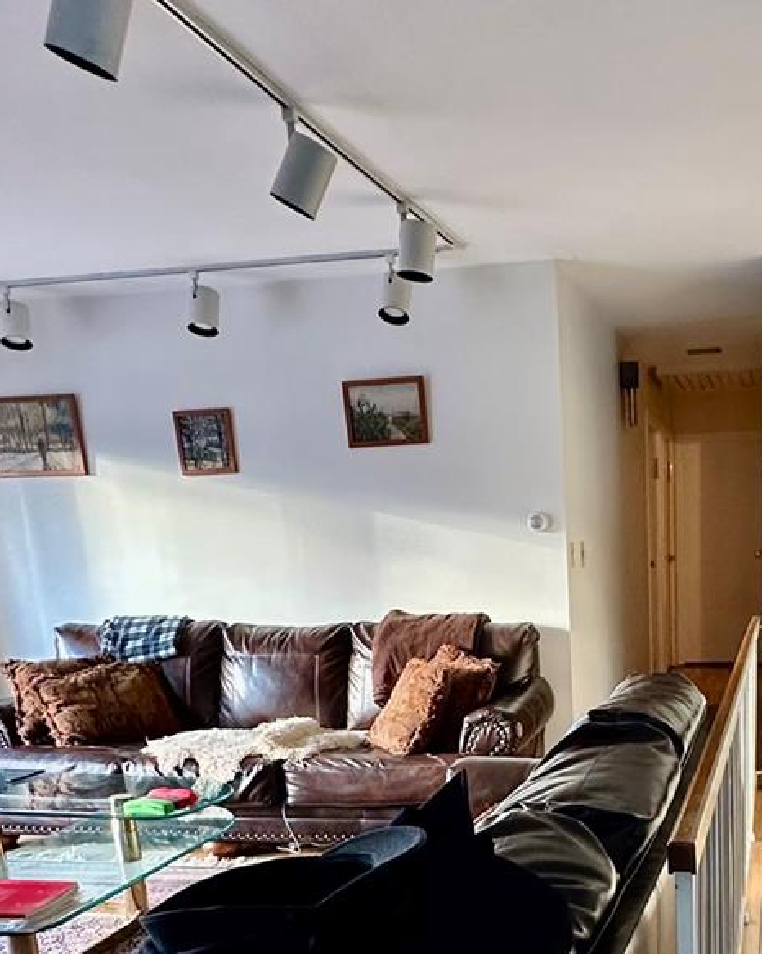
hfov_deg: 39.5
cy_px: 784
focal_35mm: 36
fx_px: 1015
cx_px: 610
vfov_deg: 47.2
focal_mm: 2.22
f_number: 2.2
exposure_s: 1/99
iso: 250
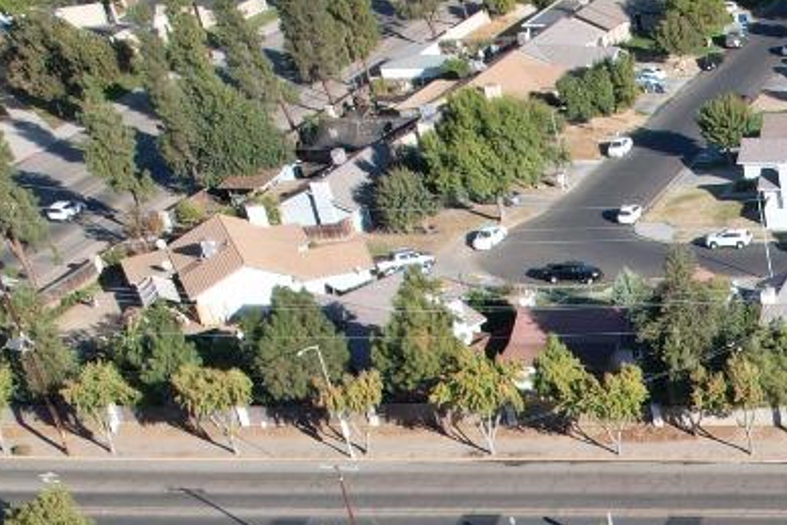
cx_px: 1247
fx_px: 1859
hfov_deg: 20.0
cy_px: 963
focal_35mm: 85
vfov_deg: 14.1
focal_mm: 8.38
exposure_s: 1/1000
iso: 100
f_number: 2.8
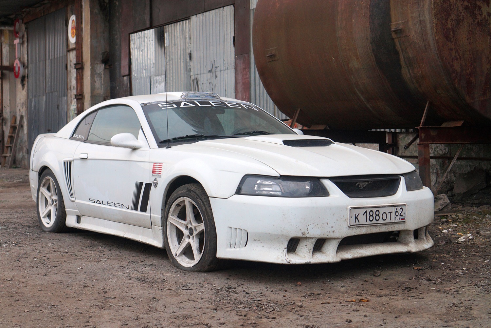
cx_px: 246
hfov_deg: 37.9
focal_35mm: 52
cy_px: 164
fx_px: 716
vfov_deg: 25.8
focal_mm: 35
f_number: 4
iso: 500
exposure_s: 1/160
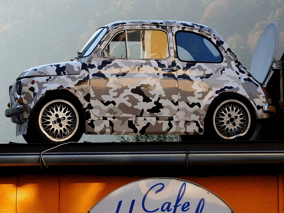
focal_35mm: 125
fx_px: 1026
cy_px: 106
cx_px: 142
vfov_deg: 11.9
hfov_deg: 15.8
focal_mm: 22.4
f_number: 5
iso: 100
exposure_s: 1/160
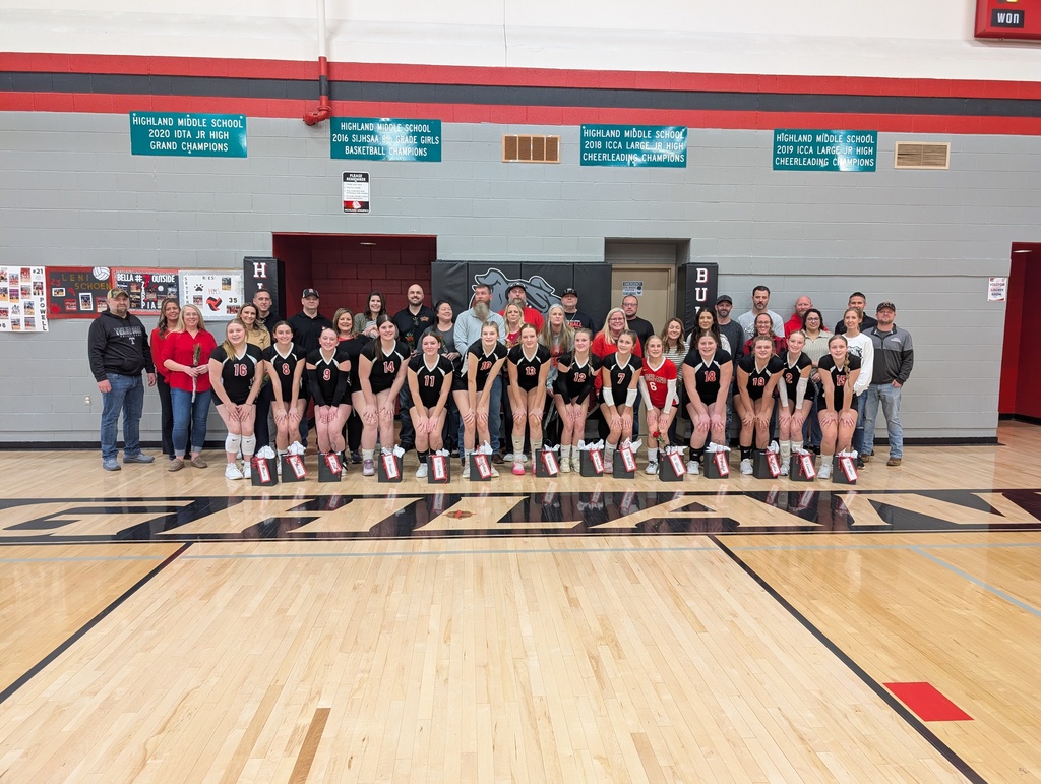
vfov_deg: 56.9
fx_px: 723
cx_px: 520
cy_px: 392
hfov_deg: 71.5
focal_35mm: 24
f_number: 1.68
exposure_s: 1/23.8
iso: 86
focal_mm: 6.9
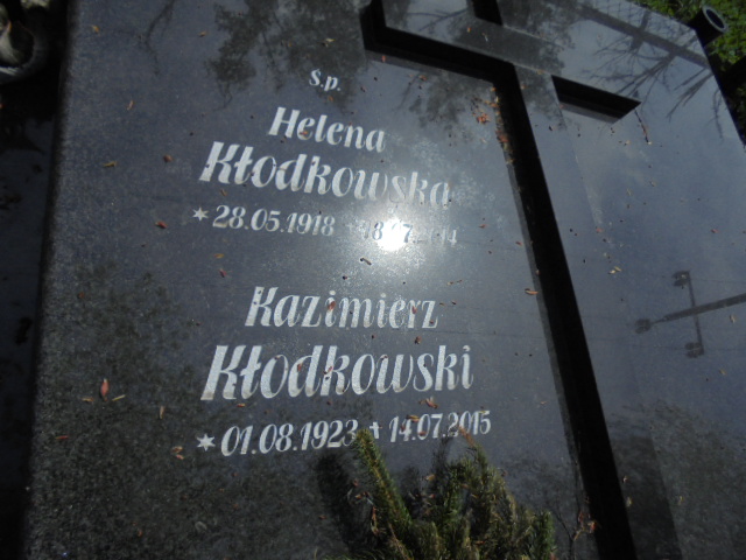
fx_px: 560
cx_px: 373
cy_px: 280
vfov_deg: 53.1
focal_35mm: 26
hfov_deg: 67.3
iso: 100
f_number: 11.5
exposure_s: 1/250
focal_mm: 4.6
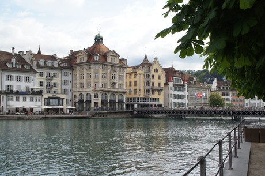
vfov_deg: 31.8
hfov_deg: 46.5
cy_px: 88
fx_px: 309
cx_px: 132
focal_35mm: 42
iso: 100
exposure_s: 1/160
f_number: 7.1
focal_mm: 28
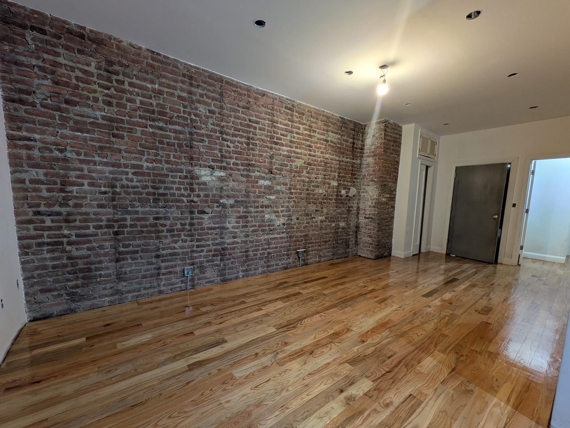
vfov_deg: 81.7
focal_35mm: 15
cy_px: 227
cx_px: 276
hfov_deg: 98.1
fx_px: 247
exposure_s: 1/24
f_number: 2.2
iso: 104
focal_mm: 1.83
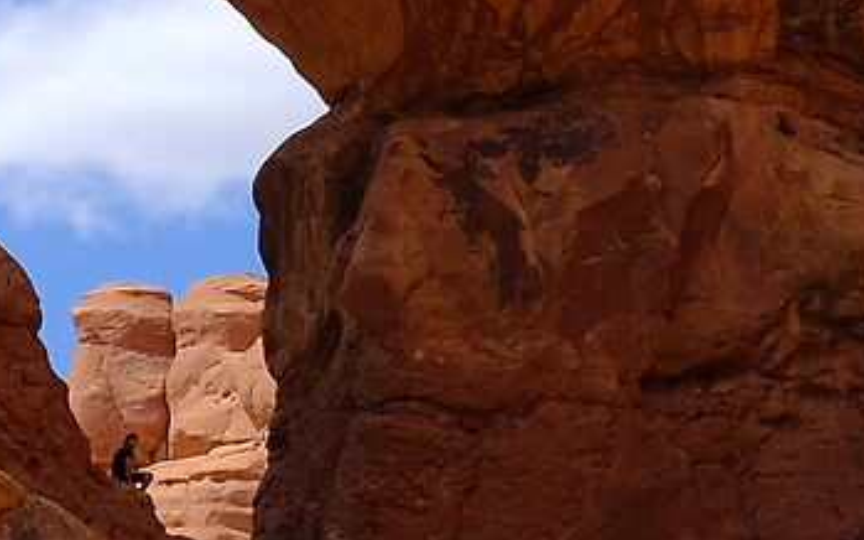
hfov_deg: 8.3
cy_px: -364
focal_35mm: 252
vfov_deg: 5.1
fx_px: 5933
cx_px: 681
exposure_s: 1/900
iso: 200
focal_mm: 24.3
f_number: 5.6
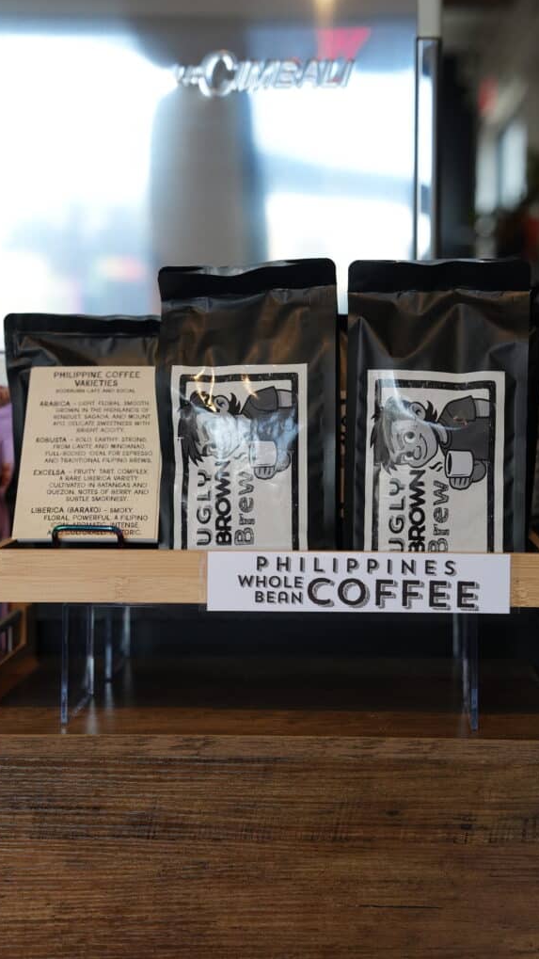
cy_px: 478
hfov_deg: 20.0
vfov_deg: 34.9
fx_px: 1525
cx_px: 293
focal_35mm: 60
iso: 1600
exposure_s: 1/160
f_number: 3.5
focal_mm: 57
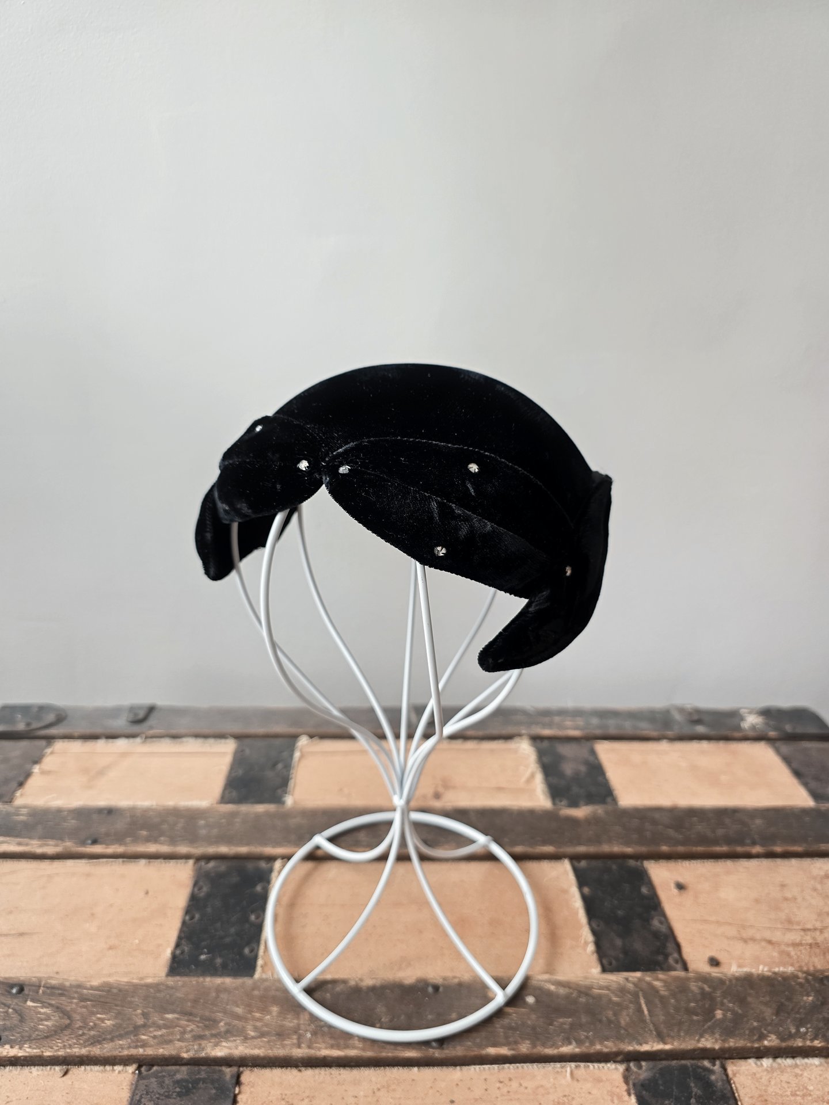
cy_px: 552
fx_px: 734
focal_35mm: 23
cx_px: 414
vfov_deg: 73.9
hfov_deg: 58.9
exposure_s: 1/120
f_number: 1.7
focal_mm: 6.3
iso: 160
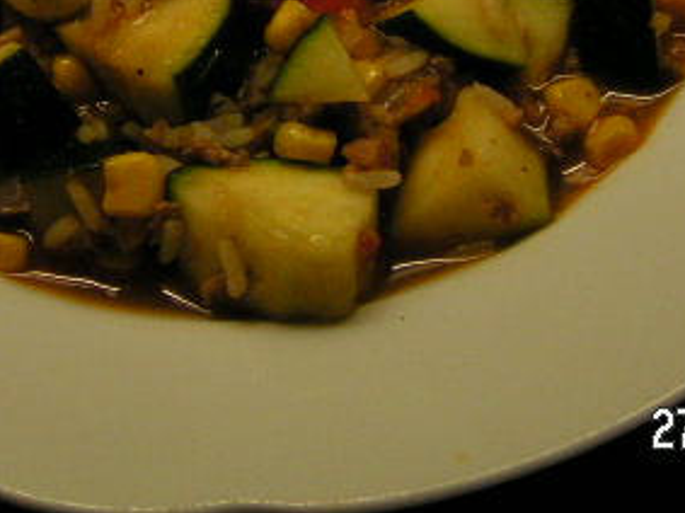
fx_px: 1701
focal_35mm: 86
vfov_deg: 16.7
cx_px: 249
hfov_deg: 22.7
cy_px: -39
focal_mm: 5.8
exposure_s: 1/30
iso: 200
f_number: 2.8
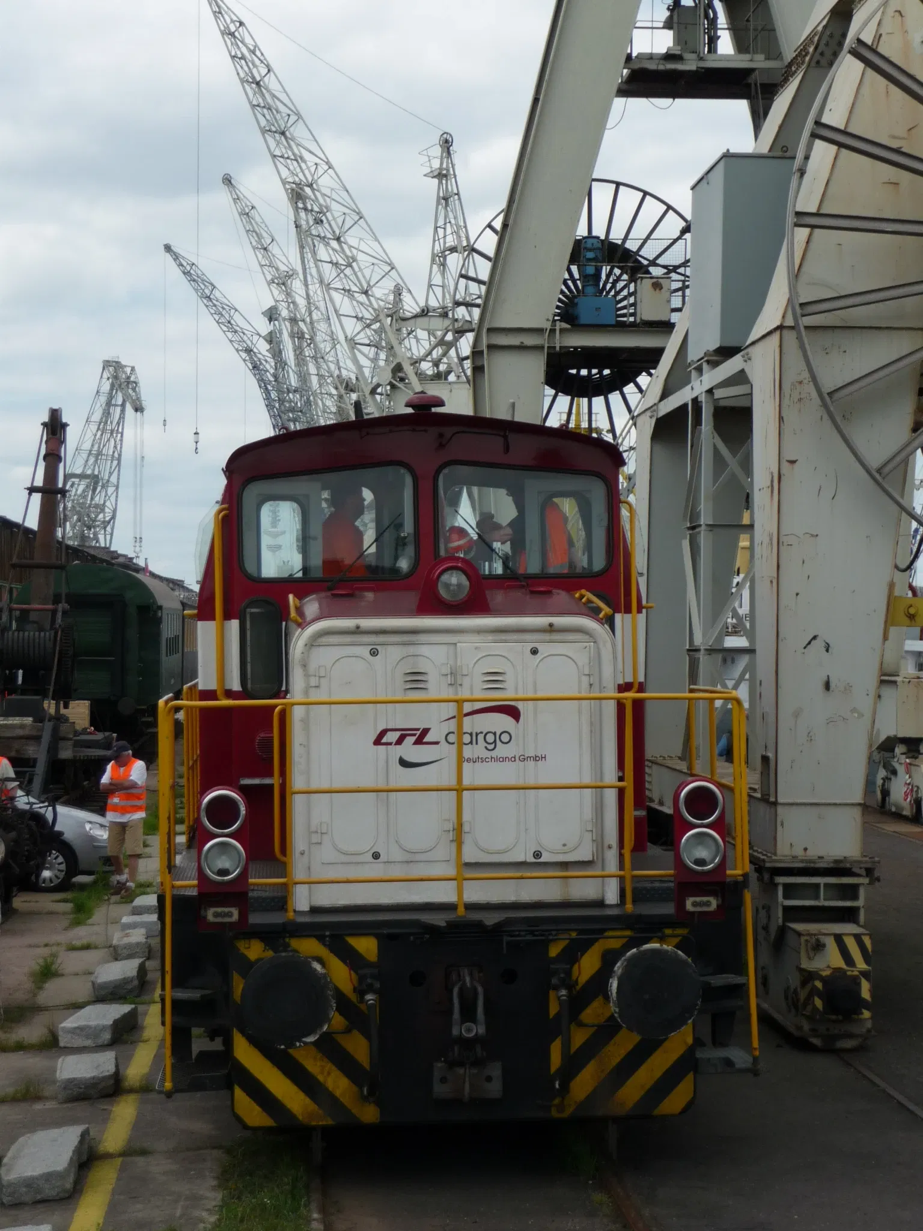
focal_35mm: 72
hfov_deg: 20.4
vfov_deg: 27.0
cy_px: 616
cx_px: 462
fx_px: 2560
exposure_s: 1/640
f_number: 4.6
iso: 100
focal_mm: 12.2
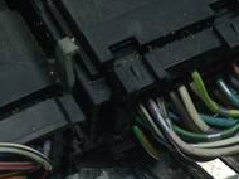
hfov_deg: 14.3
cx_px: -18
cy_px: -79
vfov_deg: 10.6
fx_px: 931
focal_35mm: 135
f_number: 1.8
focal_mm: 4.6
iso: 32
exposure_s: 1/100
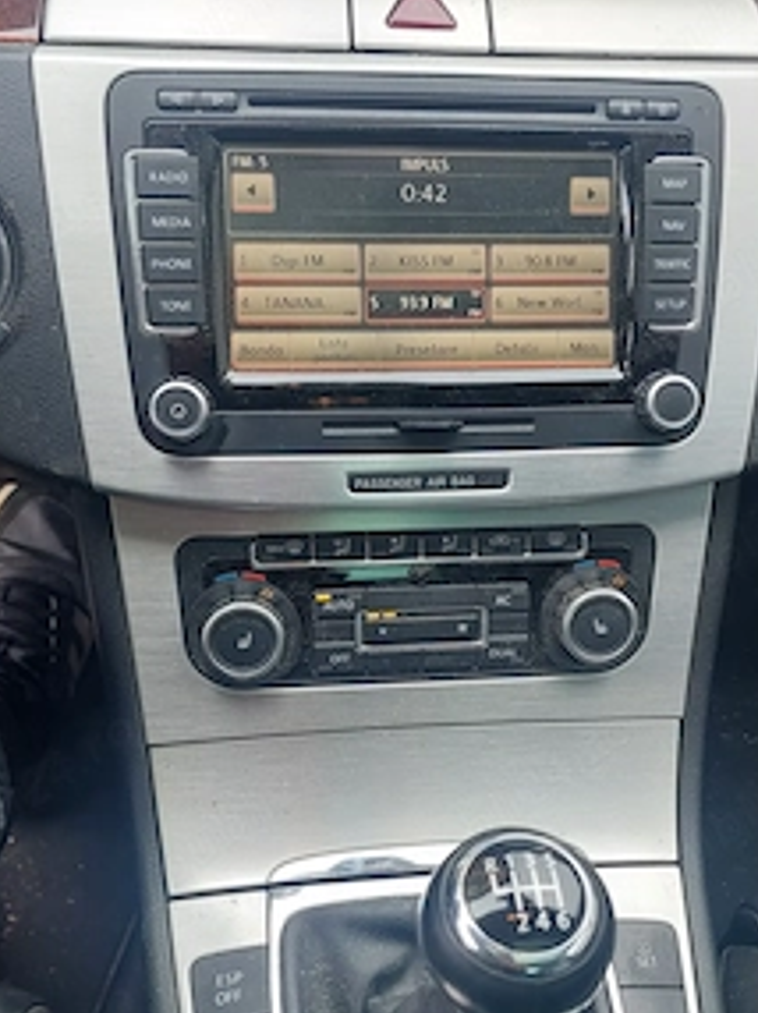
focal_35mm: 35
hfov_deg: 40.6
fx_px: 1023
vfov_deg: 52.4
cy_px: 588
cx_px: 393
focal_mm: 5.23
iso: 40
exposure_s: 1/123
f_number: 1.8
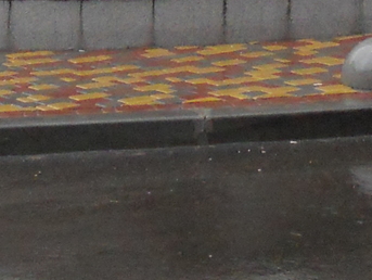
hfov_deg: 11.8
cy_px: -249
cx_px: 213
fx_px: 1797
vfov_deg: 8.5
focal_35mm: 167
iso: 400
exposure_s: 1/125
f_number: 2.7
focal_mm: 5
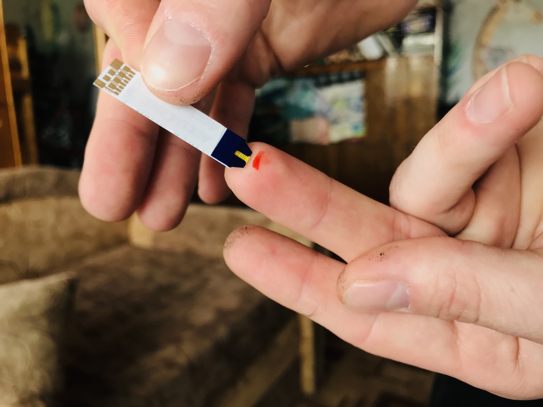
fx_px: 439
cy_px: 204
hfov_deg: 63.4
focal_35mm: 28
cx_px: 272
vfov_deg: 49.7
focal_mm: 3.99
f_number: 1.8
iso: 50
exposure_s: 1/33
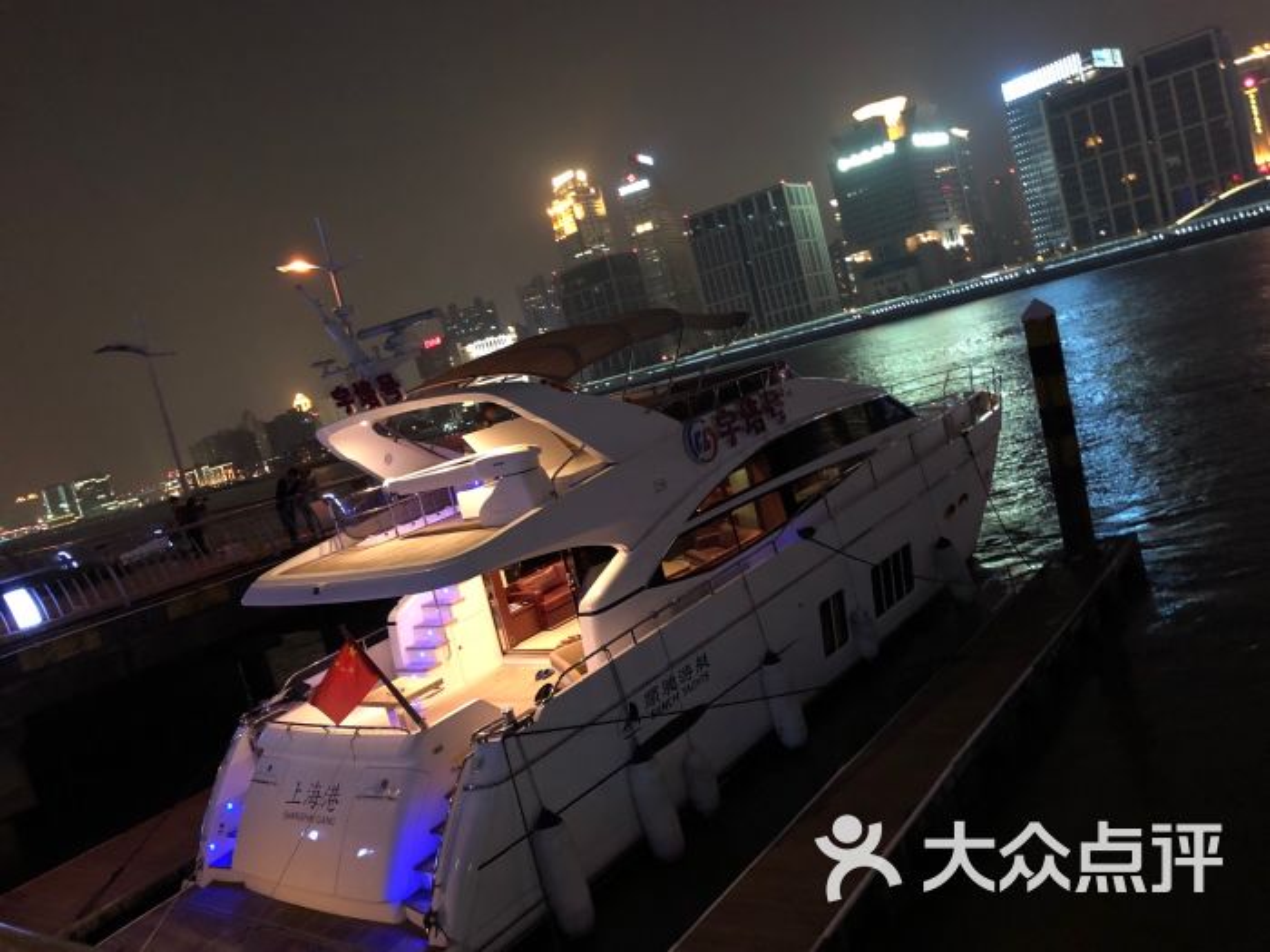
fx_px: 1064
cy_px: 476
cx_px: 635
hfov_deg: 61.7
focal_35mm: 29
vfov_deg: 48.2
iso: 160
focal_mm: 3.99
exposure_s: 1/4
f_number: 1.8
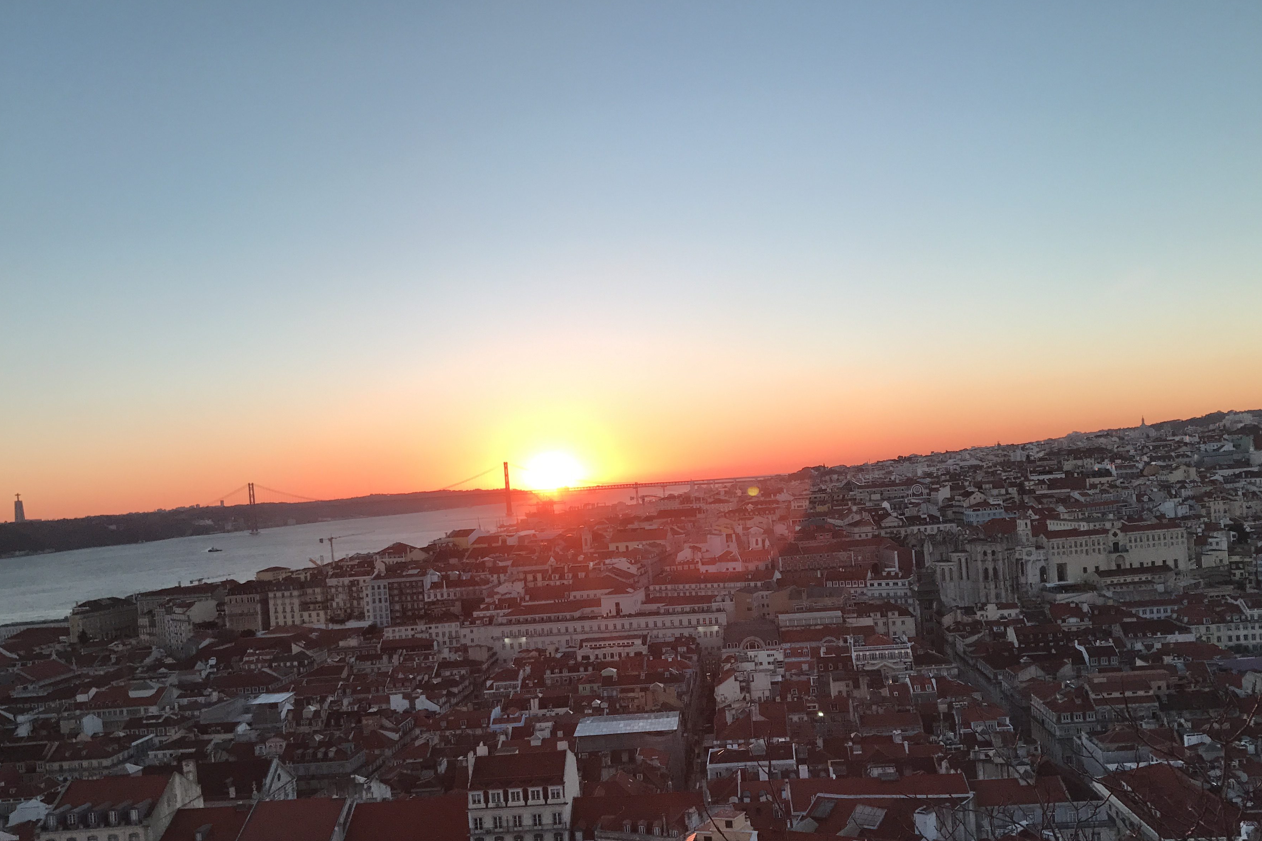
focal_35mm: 33
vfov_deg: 39.8
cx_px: 645
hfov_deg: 57.2
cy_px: 500
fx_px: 1157
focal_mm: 3.99
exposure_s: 1/91
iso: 32
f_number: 1.8
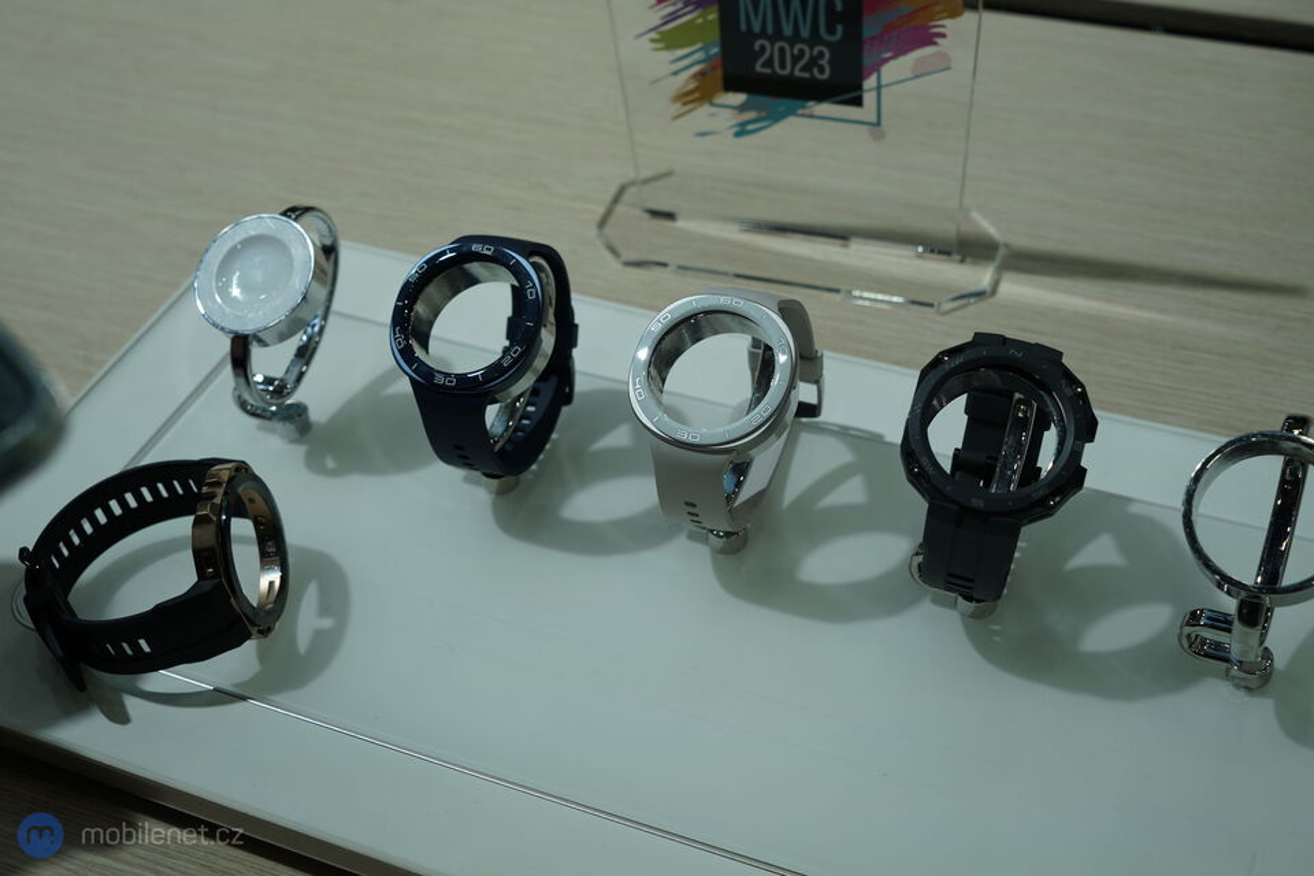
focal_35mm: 51
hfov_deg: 38.9
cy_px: 438
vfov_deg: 26.5
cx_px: 657
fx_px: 1861
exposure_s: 1/160
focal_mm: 51
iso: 200
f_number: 8
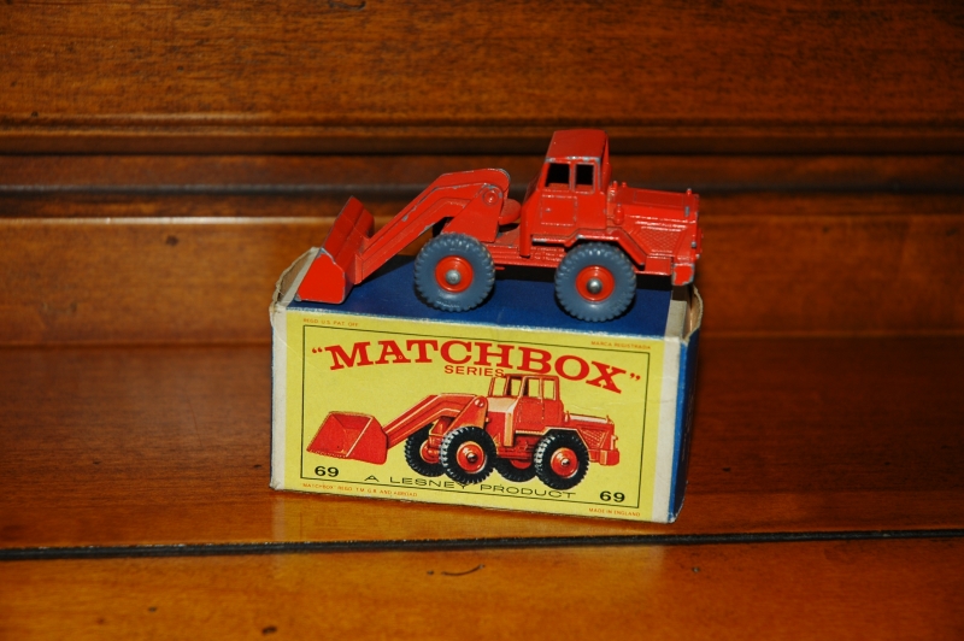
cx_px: 482
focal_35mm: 105
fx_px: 2809
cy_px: 320
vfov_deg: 13.0
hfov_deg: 19.5
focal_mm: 70
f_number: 5.6
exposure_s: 1/125
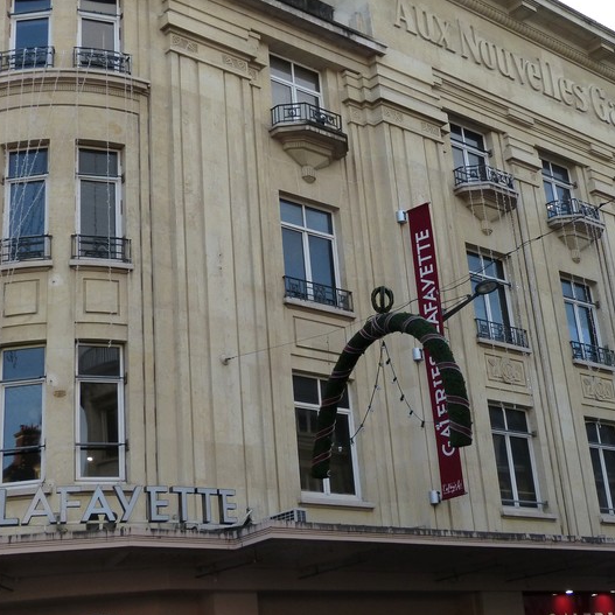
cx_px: 370
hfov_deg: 29.0
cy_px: 204
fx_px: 1186
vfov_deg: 28.9
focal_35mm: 59
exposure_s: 1/250
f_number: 4
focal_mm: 6.5
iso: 160
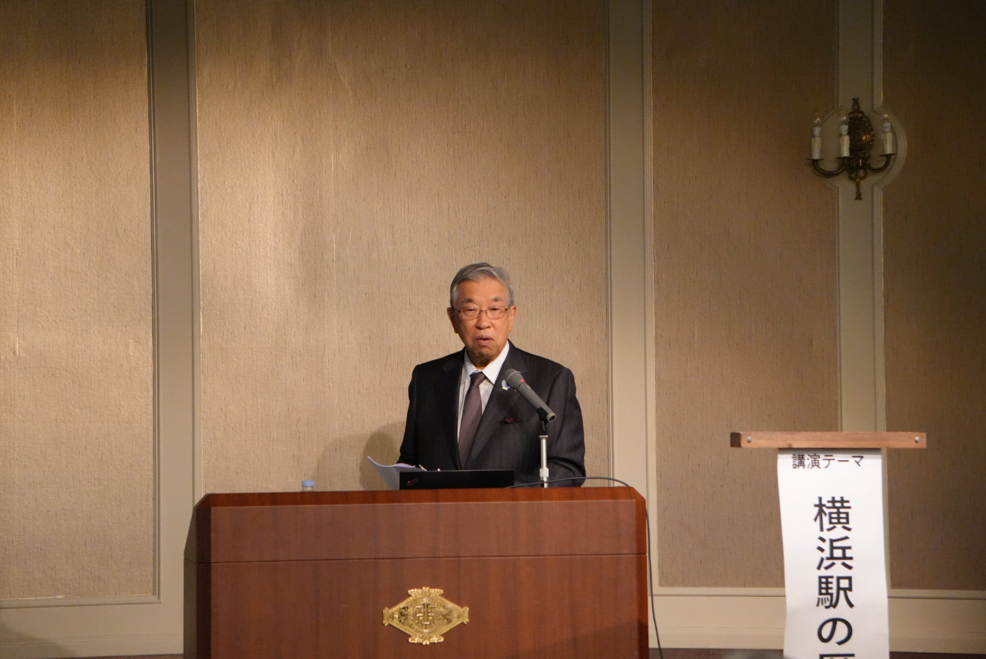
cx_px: 496
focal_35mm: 146
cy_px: 331
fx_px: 3988
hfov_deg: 14.1
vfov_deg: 9.4
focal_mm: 95
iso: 5000
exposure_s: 1/160
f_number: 5.6
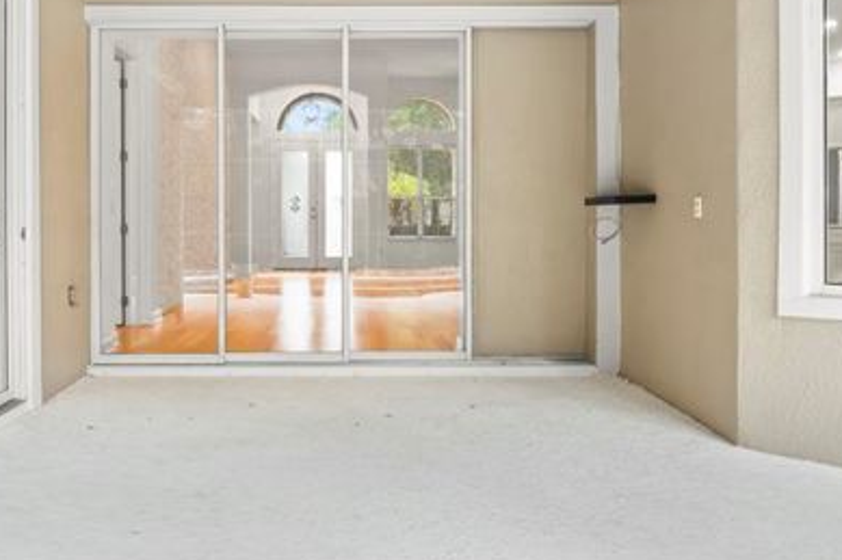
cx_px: 354
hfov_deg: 61.8
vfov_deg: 43.5
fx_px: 699
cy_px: 232
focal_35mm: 30
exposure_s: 1.3
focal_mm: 11
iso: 100
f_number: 8
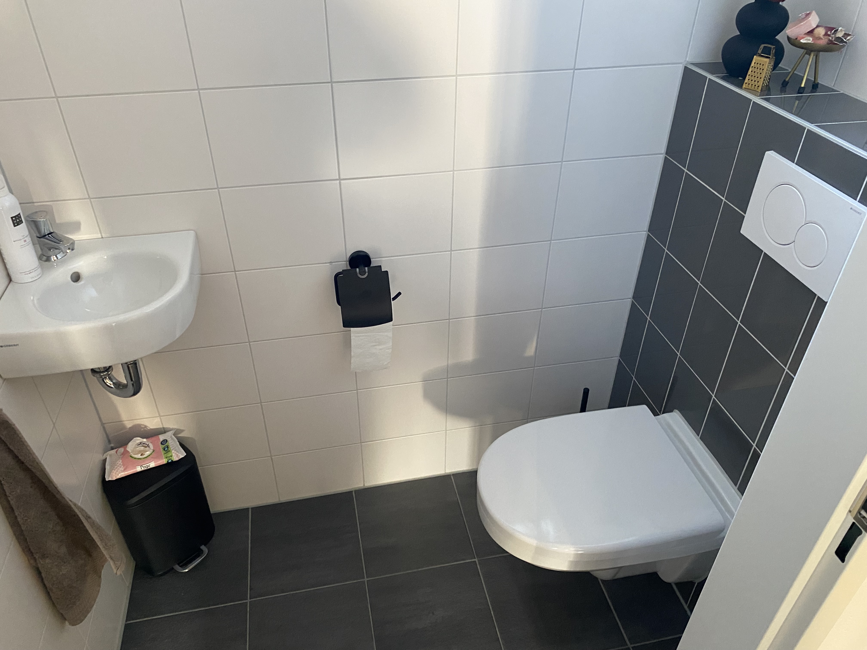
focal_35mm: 26
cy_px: 325
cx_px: 434
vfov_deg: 53.1
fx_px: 651
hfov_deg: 67.3
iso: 400
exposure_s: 1/50
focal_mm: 4.25
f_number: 1.8
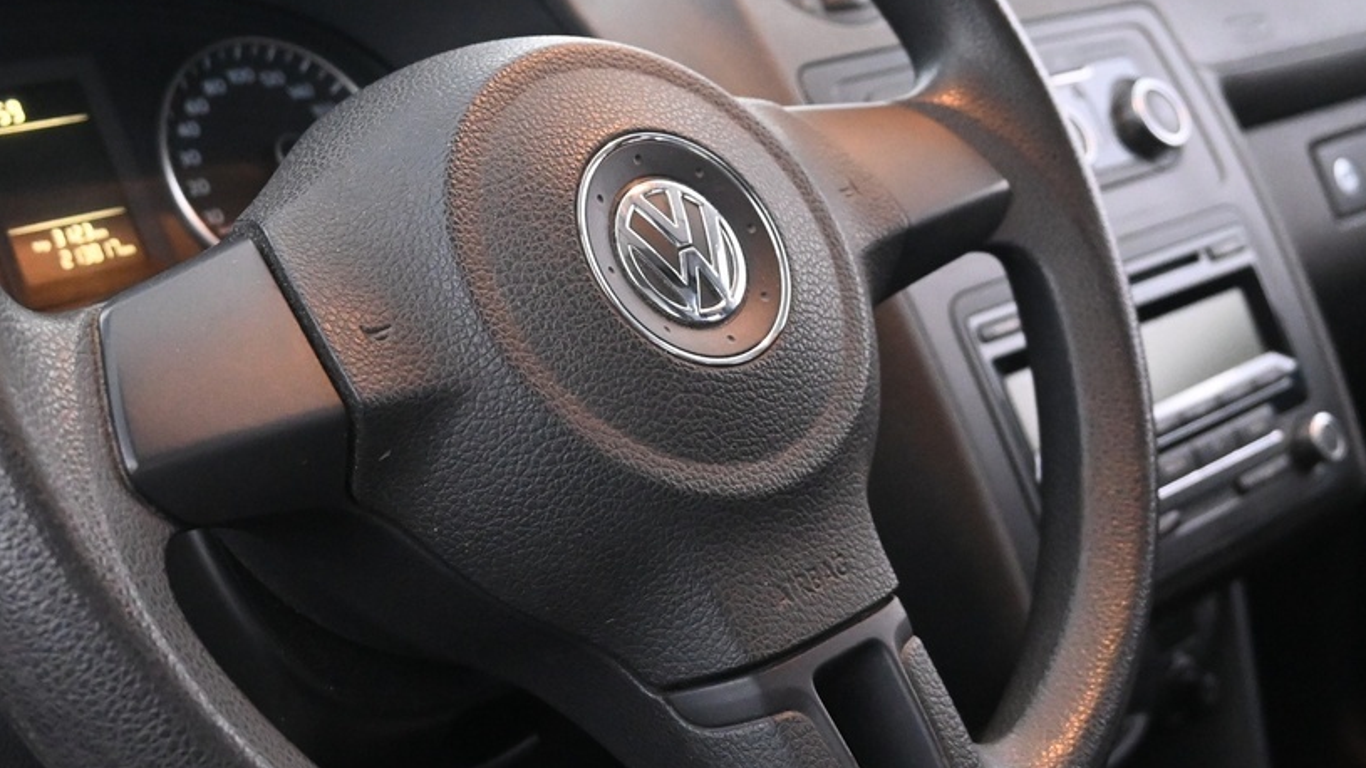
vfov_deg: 23.9
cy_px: 347
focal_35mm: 50
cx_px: 469
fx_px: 1811
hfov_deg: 40.9
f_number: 3.5
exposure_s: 1/25
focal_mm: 16
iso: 2800
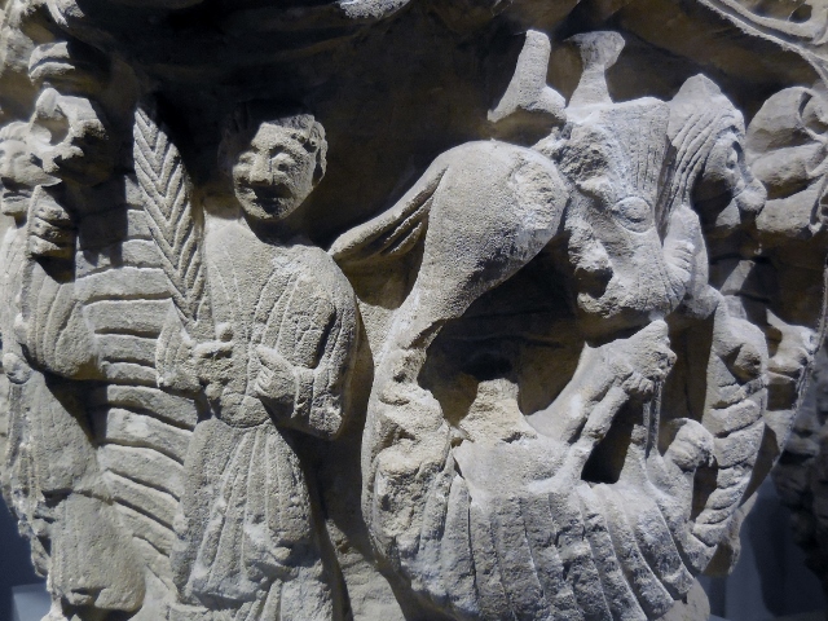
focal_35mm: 39
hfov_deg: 47.9
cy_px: 310
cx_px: 414
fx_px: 933
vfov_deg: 36.8
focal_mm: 7
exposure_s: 1/30
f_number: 3.9
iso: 360
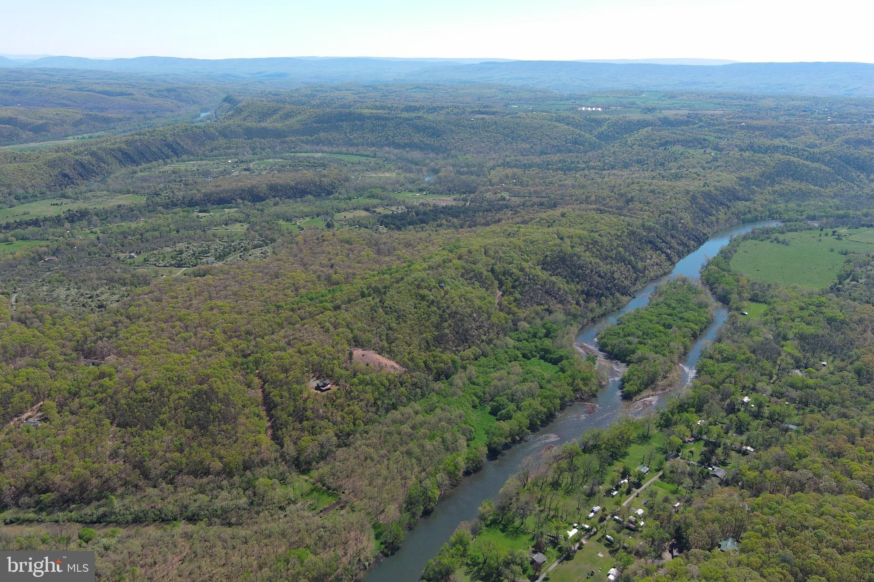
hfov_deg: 63.7
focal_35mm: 29
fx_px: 704
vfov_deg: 45.0
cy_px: 291
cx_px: 437
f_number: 2.8
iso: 100
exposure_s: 1/1006
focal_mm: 10.57
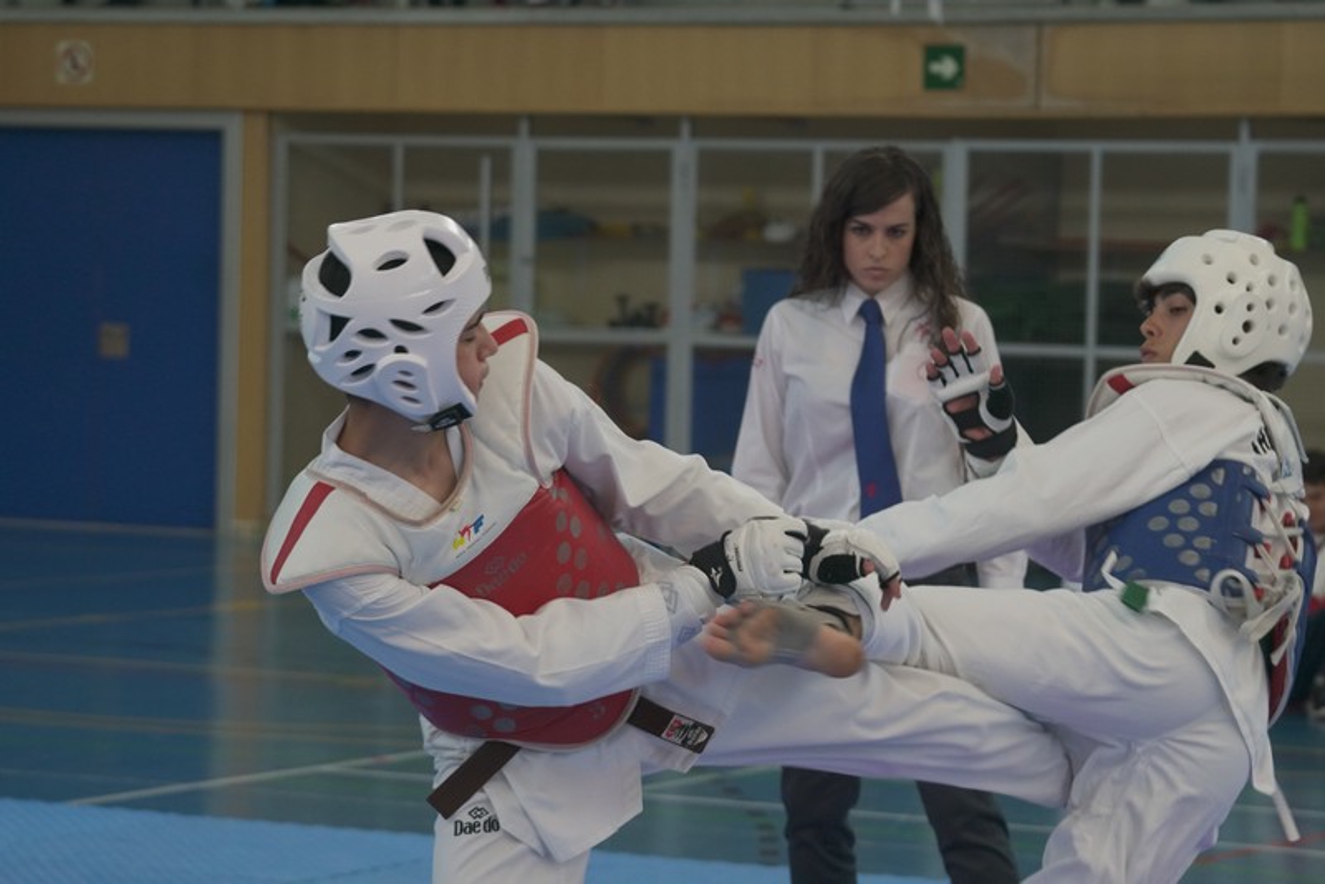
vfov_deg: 10.3
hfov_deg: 15.4
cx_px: 662
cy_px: 442
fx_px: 4915
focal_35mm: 134
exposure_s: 1/250
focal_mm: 89
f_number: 5
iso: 1250
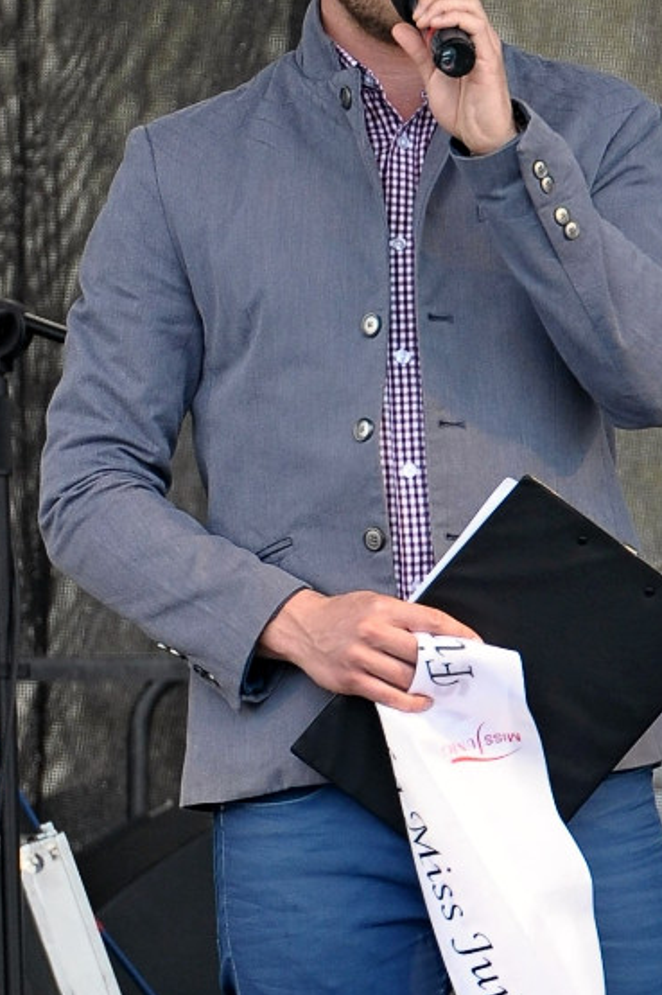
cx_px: 876
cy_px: 817
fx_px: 23928
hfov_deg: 1.6
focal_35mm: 867
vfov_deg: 2.4
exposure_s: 1/500
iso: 200
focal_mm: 200
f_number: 3.2
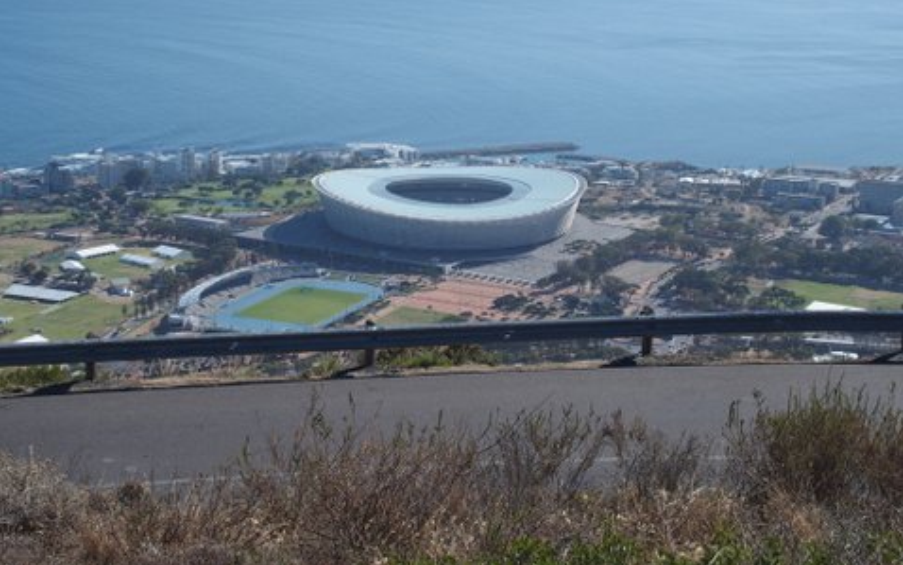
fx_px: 1625
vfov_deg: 19.7
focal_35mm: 66
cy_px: 236
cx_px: 452
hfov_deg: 31.1
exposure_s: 1/800
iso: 100
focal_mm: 13.2
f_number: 4.5
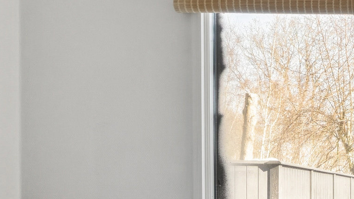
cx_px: 476
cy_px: 231
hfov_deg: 22.9
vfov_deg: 14.5
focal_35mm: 81
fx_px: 761
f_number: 8
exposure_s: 1/40
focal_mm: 13
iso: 200
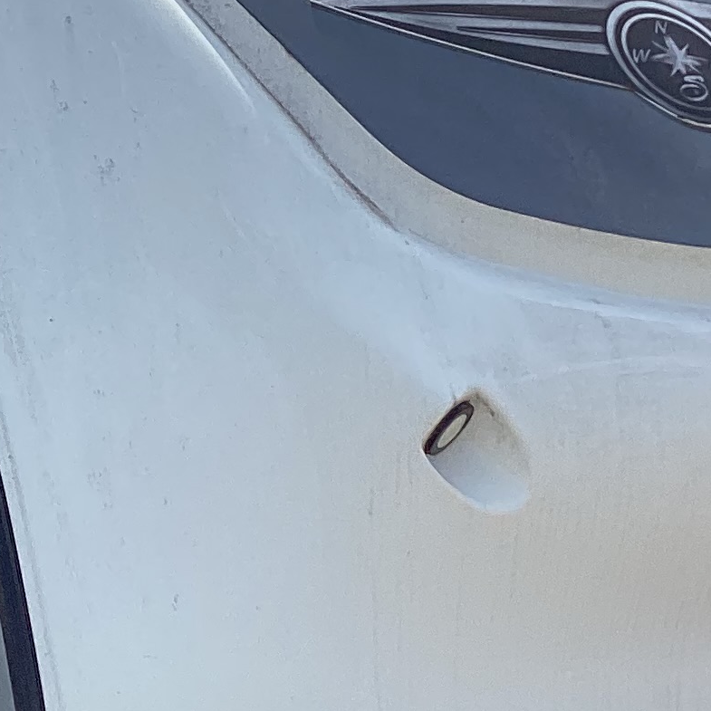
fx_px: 2649
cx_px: 90
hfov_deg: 15.1
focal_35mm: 114
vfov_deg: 15.2
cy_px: 533
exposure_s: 1/1335
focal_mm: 3.3
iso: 25
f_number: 2.4
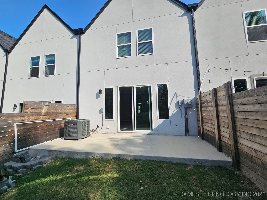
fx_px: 100
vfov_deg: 89.9
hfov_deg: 106.2
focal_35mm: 13
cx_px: 134
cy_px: 100
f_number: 2.2
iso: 50
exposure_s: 1/2391
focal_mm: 2.2
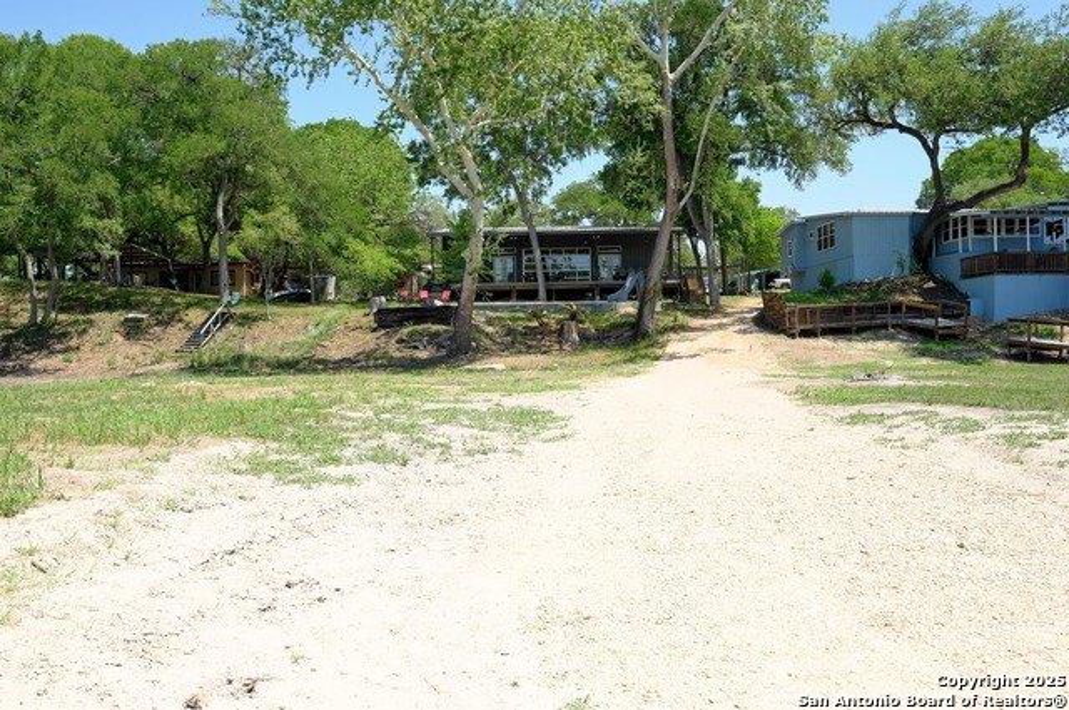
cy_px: 355
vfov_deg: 43.5
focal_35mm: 30
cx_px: 534
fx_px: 890
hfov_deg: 62.0
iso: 2000
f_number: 6.3
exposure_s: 1/8000
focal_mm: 30
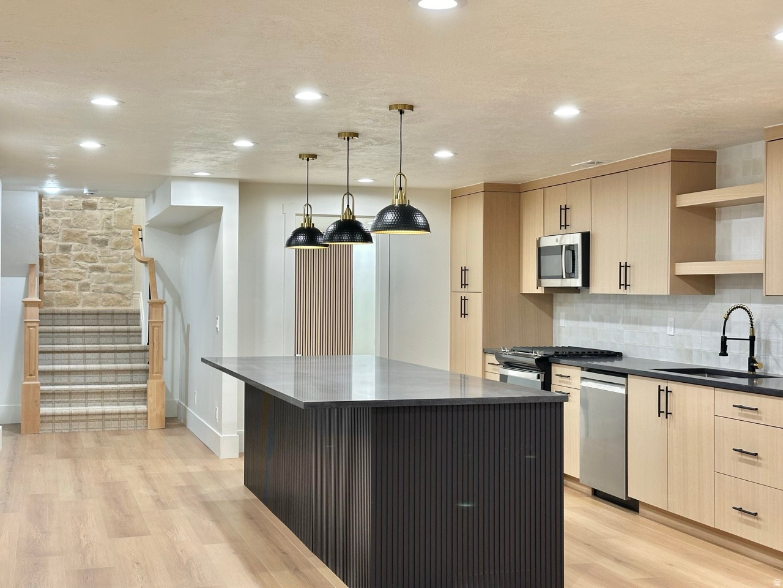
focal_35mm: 48
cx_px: 392
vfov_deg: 30.3
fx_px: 1086
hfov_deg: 39.7
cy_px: 294
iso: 100
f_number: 1.78
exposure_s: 1/60
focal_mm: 6.86
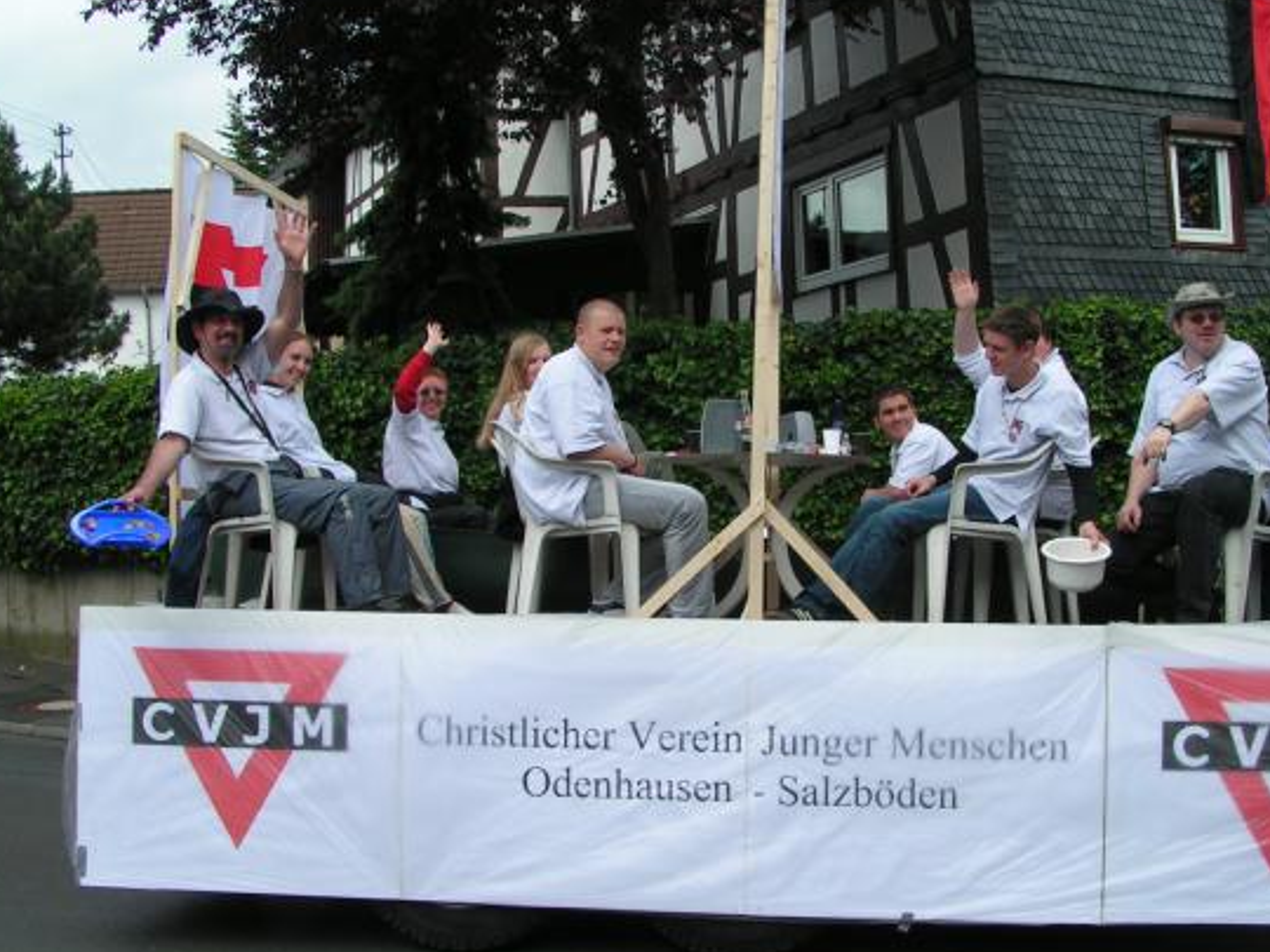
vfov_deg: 32.2
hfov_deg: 42.0
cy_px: 458
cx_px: 682
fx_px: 1651
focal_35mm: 45
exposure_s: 1/250
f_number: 5.6
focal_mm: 5.8
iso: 50
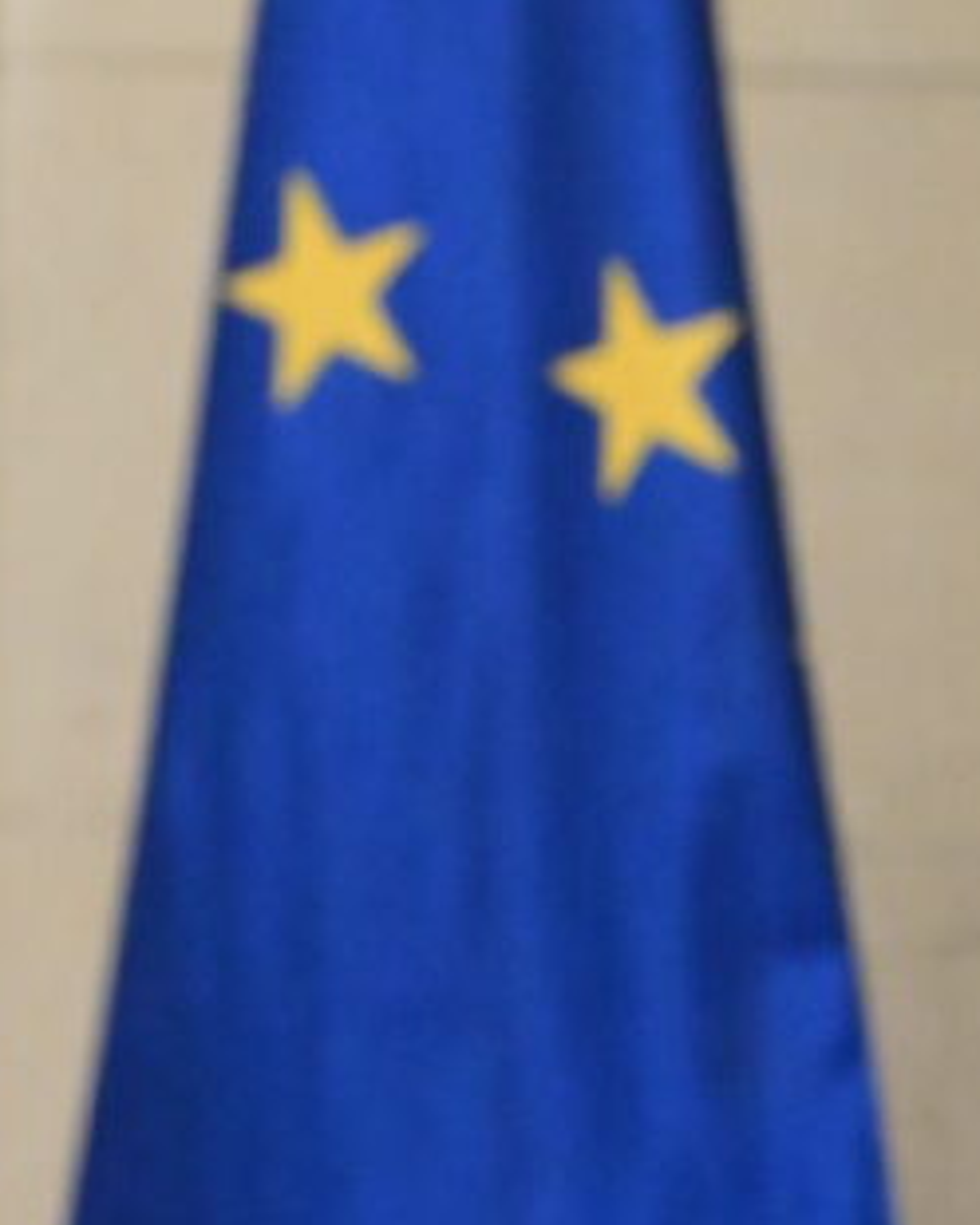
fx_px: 21717
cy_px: 656
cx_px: -1079
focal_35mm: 599
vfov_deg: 3.2
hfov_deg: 2.6
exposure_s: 1/320
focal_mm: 165
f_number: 4.5
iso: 8000
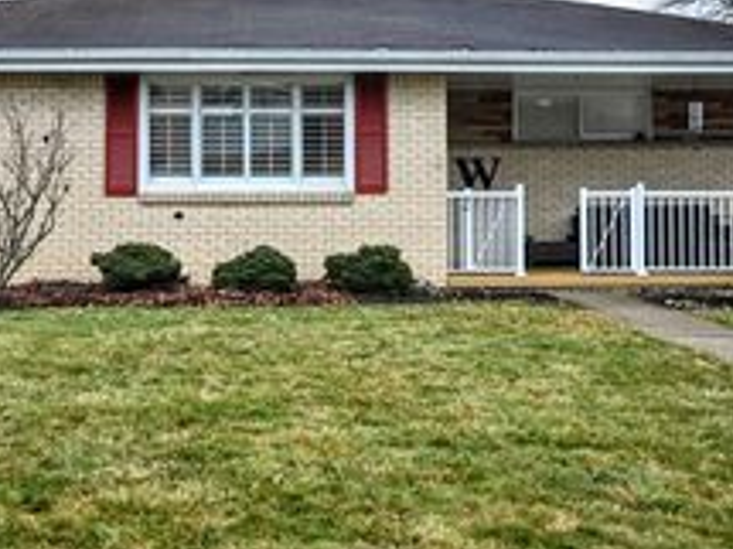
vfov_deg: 25.3
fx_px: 1209
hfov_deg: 33.6
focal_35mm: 57
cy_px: 152
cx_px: 290
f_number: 4.5
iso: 100
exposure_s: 1/40
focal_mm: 17
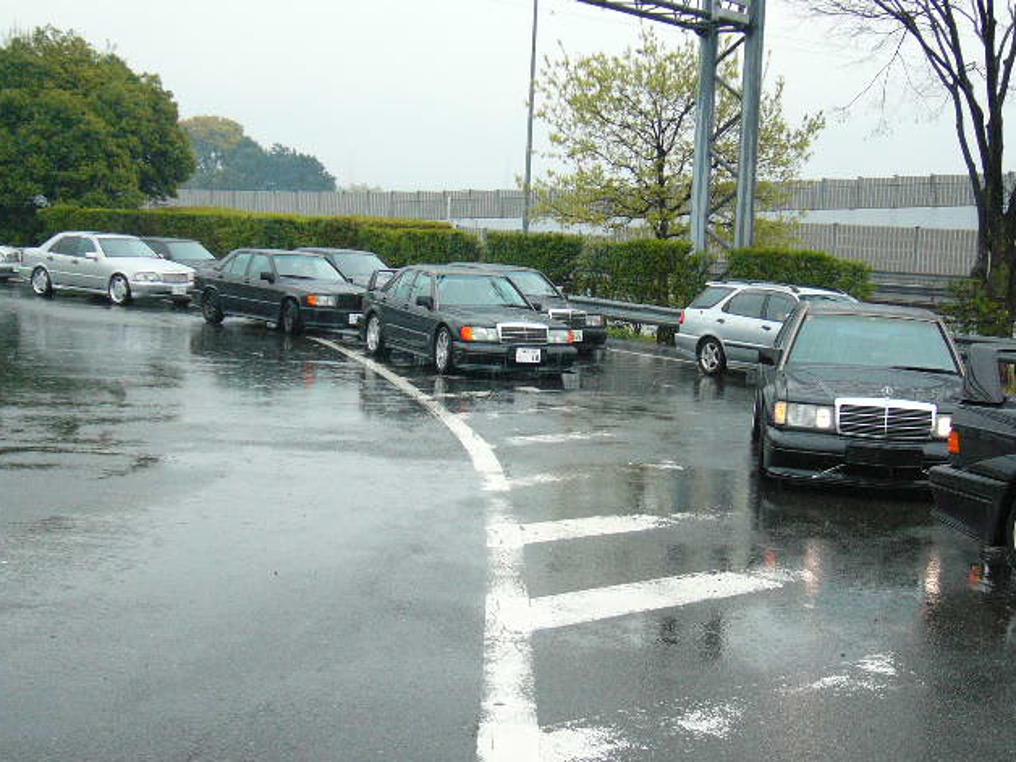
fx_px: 1585
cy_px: 375
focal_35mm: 54
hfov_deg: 35.5
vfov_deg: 27.0
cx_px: 500
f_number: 3.4
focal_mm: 8.8
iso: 100
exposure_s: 1/400
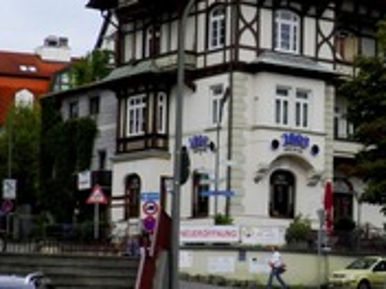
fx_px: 1305
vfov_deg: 12.7
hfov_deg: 16.6
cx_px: 365
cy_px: 160
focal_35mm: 117
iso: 100
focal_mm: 6.3
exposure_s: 1/320
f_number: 5.5
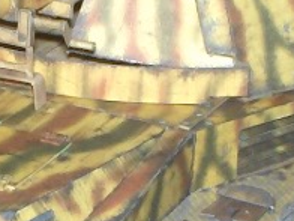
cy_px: 47
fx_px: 1028
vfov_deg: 12.2
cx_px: 44
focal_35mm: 121
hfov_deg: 16.1
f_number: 6.5
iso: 100
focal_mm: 6.11
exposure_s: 1/60
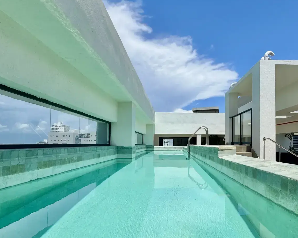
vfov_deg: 60.5
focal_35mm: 23
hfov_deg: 71.9
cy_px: 139
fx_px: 203
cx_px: 177
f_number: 2.2
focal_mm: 2.22
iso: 40
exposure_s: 1/3906
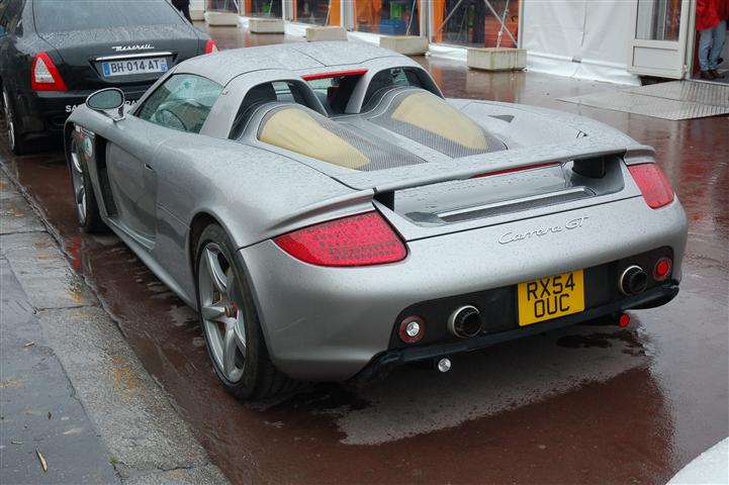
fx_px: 1032
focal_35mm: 51
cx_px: 364
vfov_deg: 26.5
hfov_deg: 38.9
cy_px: 242
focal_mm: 34
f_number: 4.5
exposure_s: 1/80
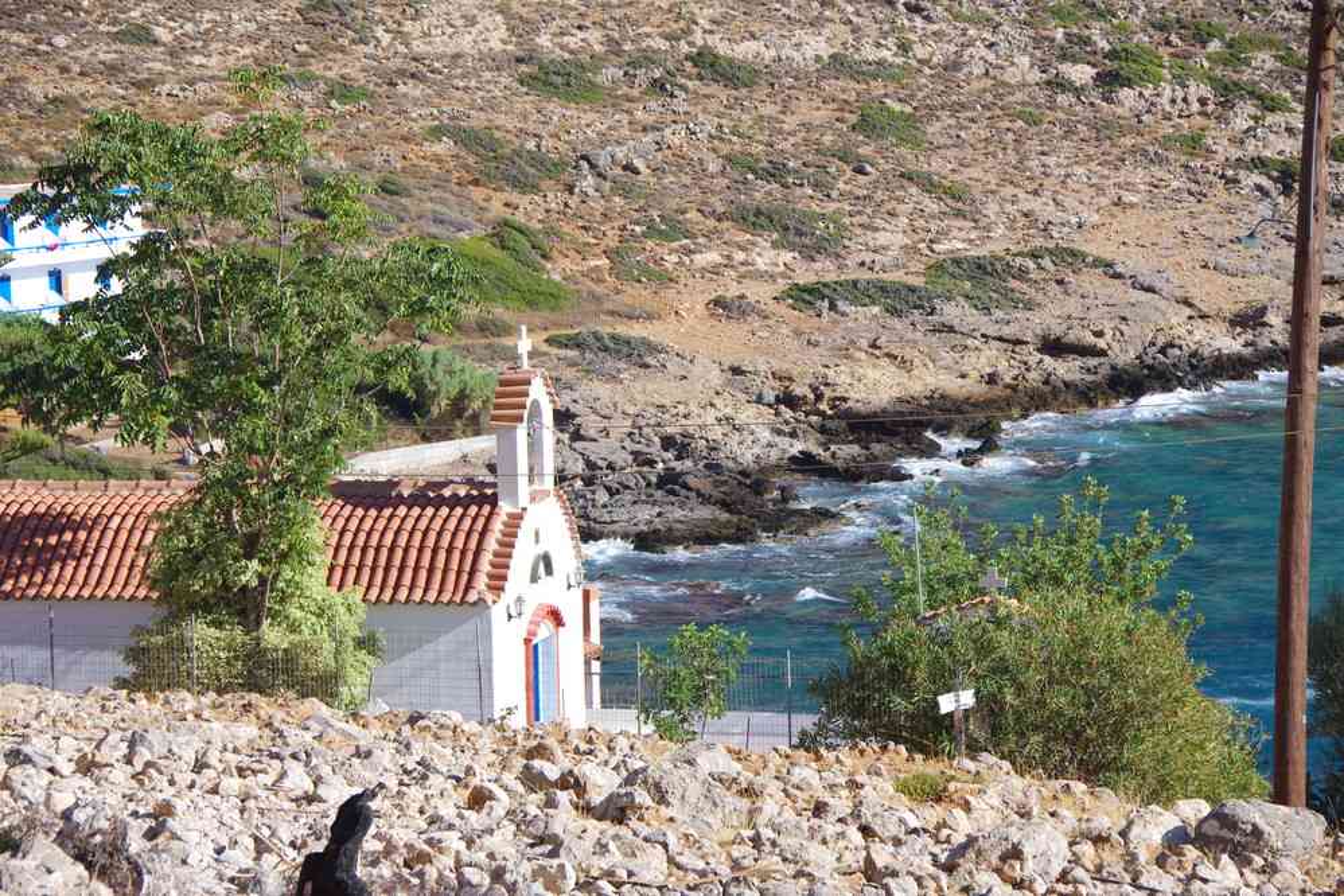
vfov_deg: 10.8
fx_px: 4760
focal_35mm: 128
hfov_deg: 16.1
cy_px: 448
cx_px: 672
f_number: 8
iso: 200
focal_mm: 85
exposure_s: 1/125
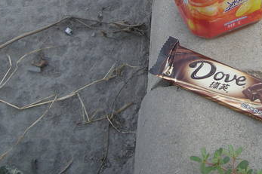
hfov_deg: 23.6
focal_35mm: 84
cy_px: -39
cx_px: 230
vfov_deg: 15.6
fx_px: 611
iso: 50
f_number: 2.8
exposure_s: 1/147
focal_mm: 5.7
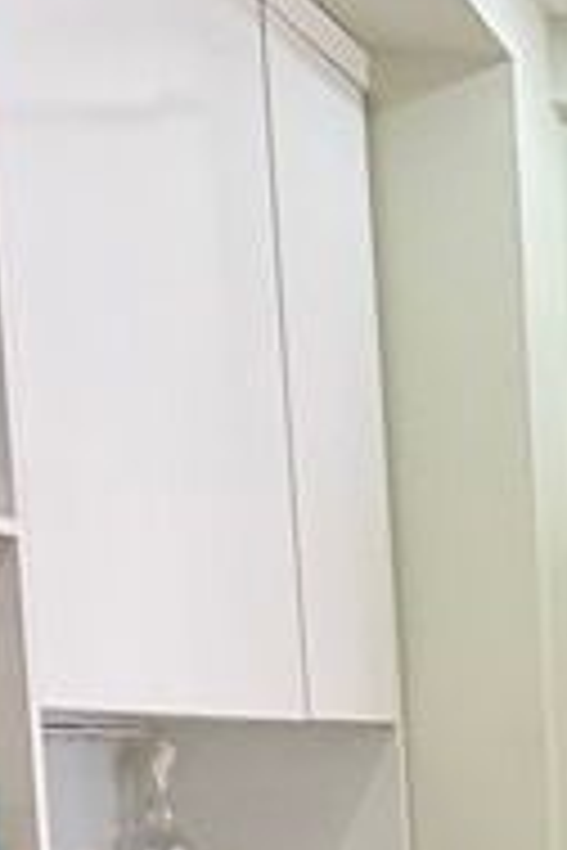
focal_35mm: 79
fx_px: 1866
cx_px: 1328
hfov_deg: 13.3
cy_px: 890
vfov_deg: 24.3
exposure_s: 1/100
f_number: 2.2
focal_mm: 2.22
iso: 250
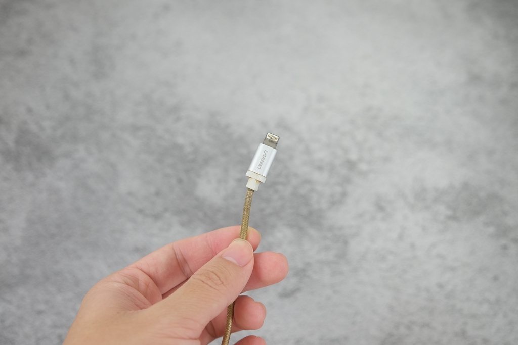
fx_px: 475
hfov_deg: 57.2
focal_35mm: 33
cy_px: 172
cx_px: 259
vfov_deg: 40.0
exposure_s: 1/50
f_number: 4
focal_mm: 22.3
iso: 400
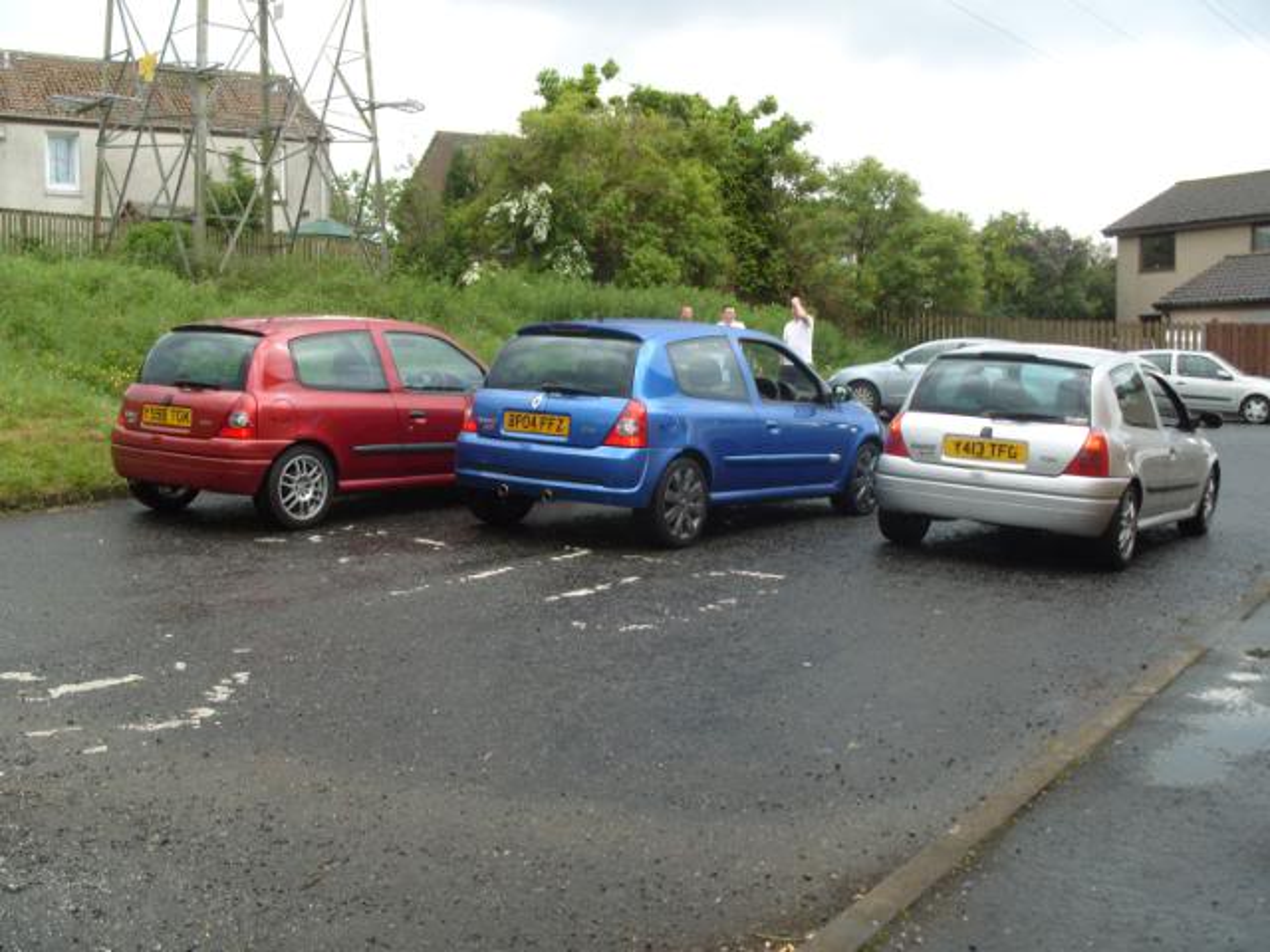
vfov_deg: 40.7
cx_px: 635
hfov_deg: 52.6
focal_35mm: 35
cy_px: 476
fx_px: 1284
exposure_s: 1/45
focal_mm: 7.8
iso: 80
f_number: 4.1
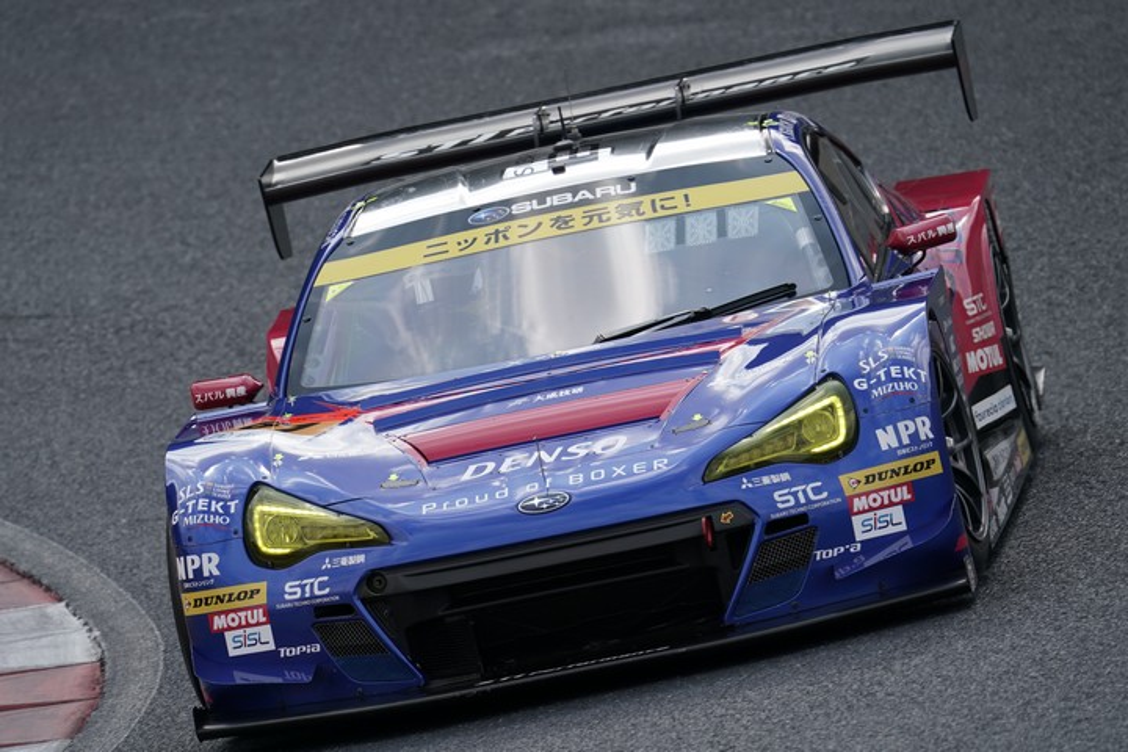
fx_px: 18047
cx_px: 564
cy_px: 376
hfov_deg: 3.6
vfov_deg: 2.4
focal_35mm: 576
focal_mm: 576
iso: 400
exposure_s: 1/800
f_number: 8
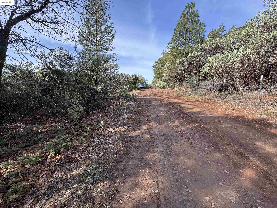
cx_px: 138
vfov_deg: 85.7
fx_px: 112
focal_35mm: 14
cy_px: 104
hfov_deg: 102.1
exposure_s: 1/386
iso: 40
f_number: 2.2
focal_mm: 2.22
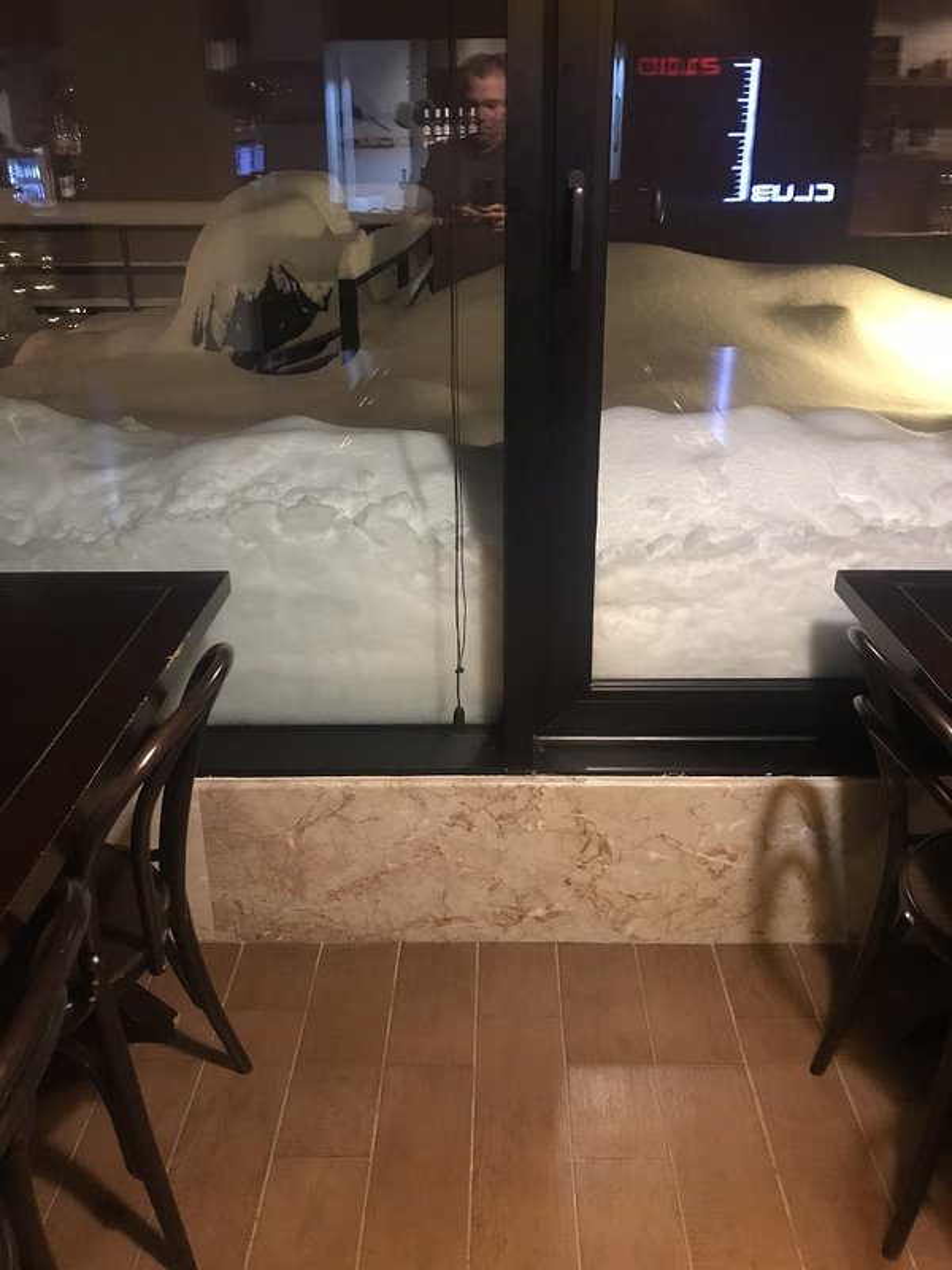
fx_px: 1027
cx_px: 476
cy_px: 635
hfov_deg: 49.7
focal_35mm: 28
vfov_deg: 63.4
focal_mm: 3.99
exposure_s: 1/5
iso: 100
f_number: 1.8
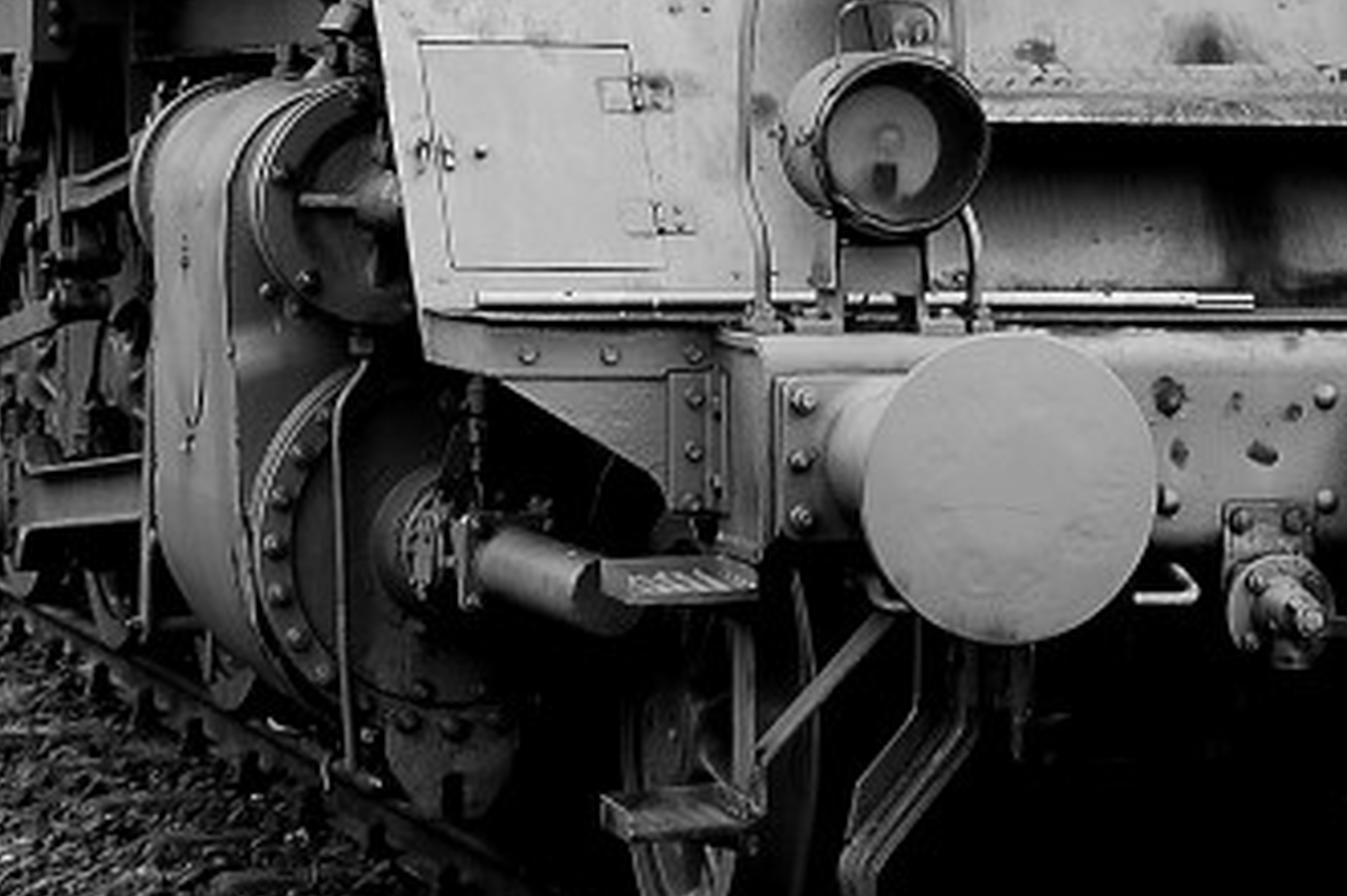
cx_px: 844
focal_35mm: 148
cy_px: -132
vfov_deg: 9.2
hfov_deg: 13.9
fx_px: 5535
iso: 200
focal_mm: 32
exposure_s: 1/80
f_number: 5.6
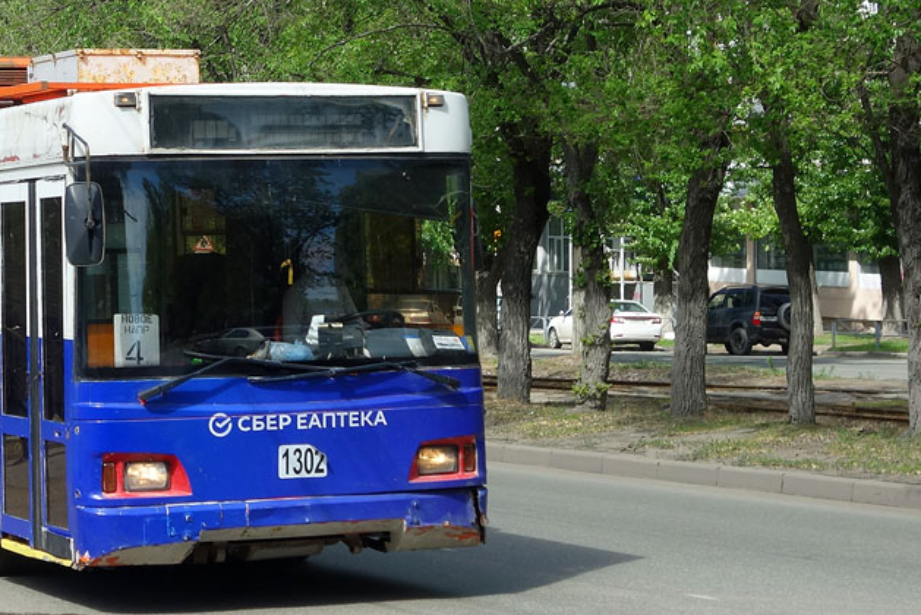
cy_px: 107
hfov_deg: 24.5
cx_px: 221
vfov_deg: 16.5
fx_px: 2099
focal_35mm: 82
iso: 125
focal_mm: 16.01
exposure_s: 1/500
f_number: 4.5
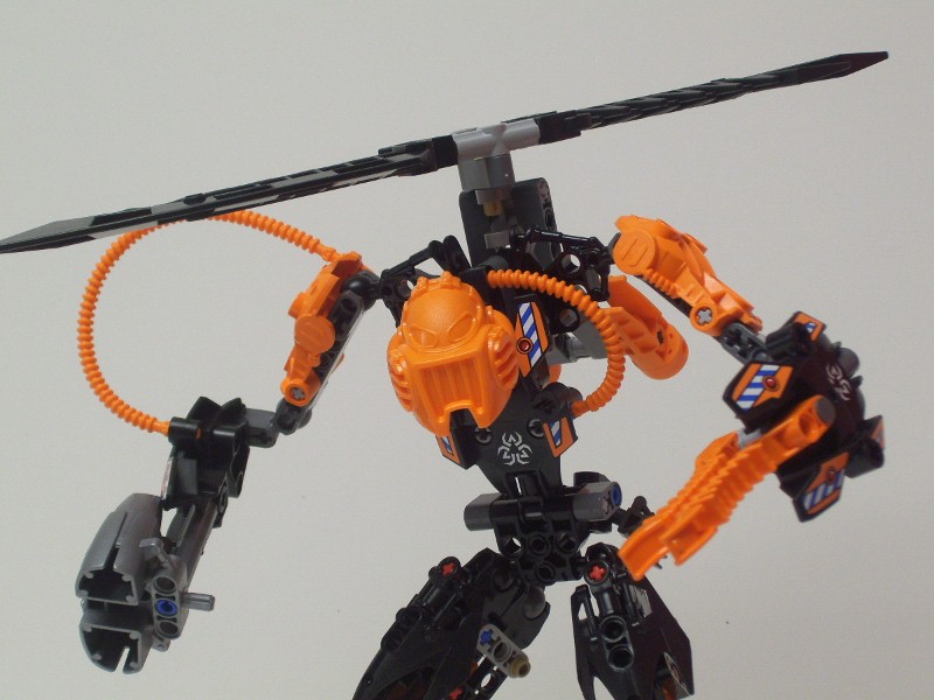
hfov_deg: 22.5
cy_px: 350
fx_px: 2347
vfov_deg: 17.0
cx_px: 467
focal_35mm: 87
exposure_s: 1/30
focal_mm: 14.3
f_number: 4.3
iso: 160
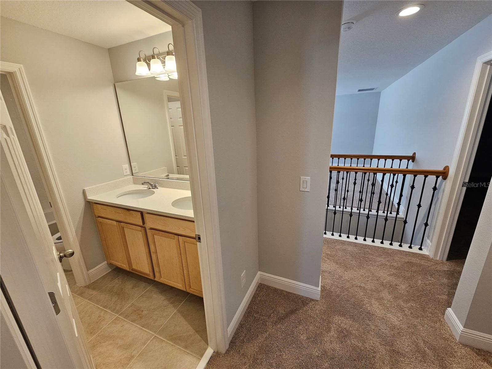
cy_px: 184
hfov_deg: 106.2
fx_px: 185
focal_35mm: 13
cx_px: 246
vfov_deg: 89.9
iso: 100
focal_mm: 2.2
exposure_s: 1/60
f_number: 2.2
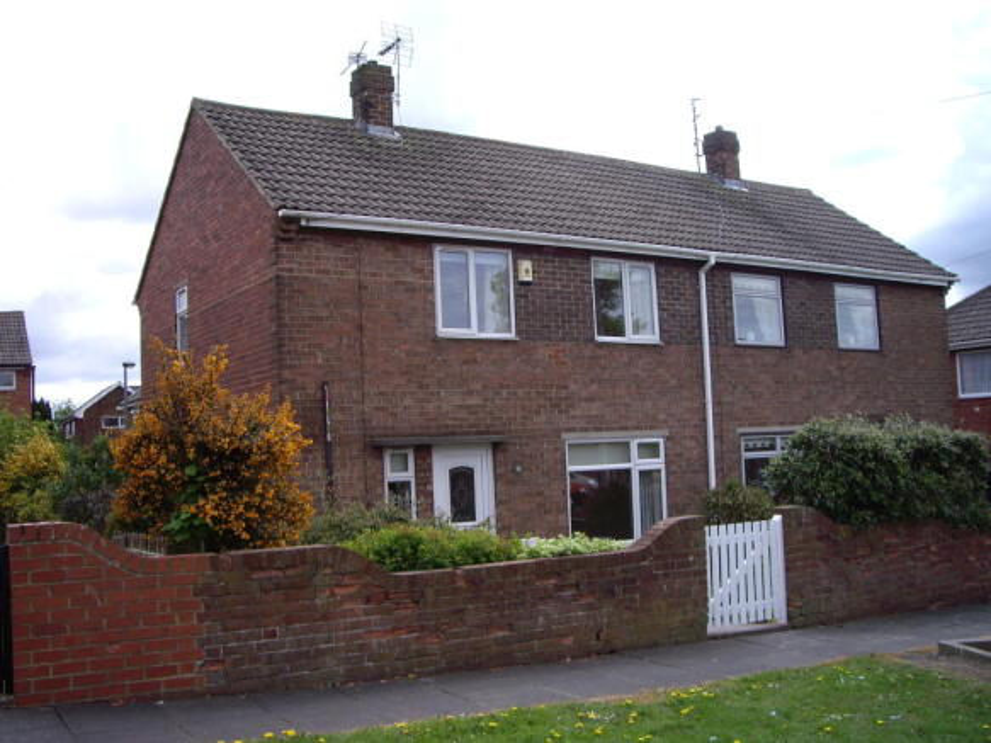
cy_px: 372
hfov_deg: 49.0
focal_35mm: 38
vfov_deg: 37.7
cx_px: 496
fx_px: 1088
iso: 64
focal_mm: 6.2
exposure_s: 1/320
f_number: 4.3
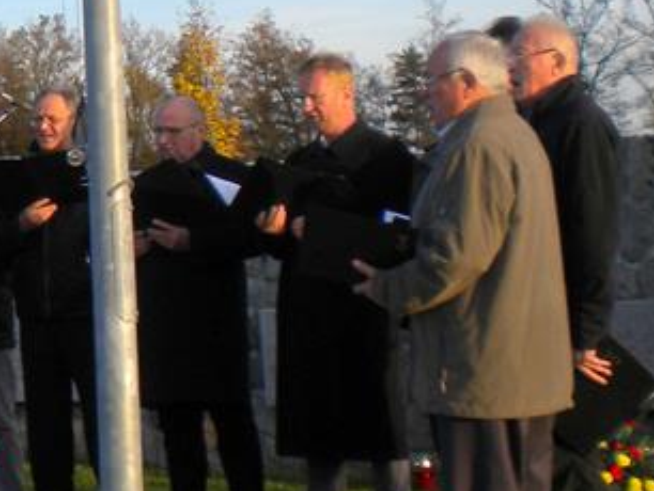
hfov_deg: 15.5
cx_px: -323
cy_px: 280
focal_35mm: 117
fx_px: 2212
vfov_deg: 12.7
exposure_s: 1/178
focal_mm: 6.3
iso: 80
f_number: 4.6
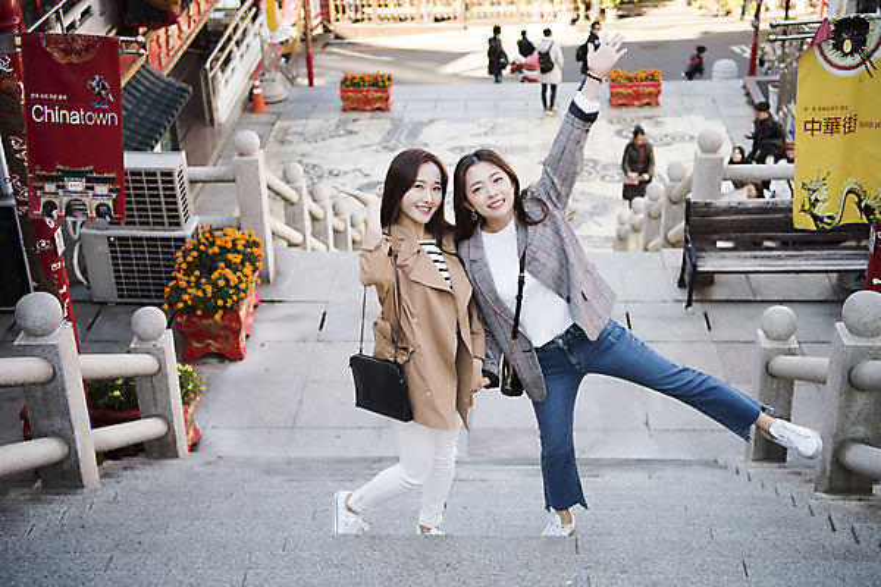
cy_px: 294
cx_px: 440
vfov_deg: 26.0
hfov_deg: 38.2
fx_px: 1272
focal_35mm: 52
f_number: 2.8
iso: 160
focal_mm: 52
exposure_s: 1/250
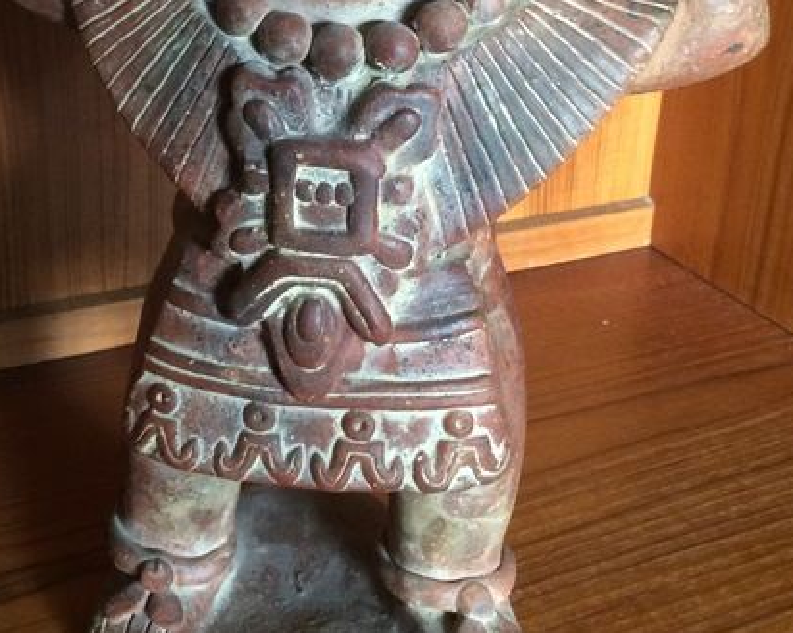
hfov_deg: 29.3
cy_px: 153
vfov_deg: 23.6
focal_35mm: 64
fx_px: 1501
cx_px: 241
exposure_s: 1/30
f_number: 2.2
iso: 160
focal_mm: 4.12
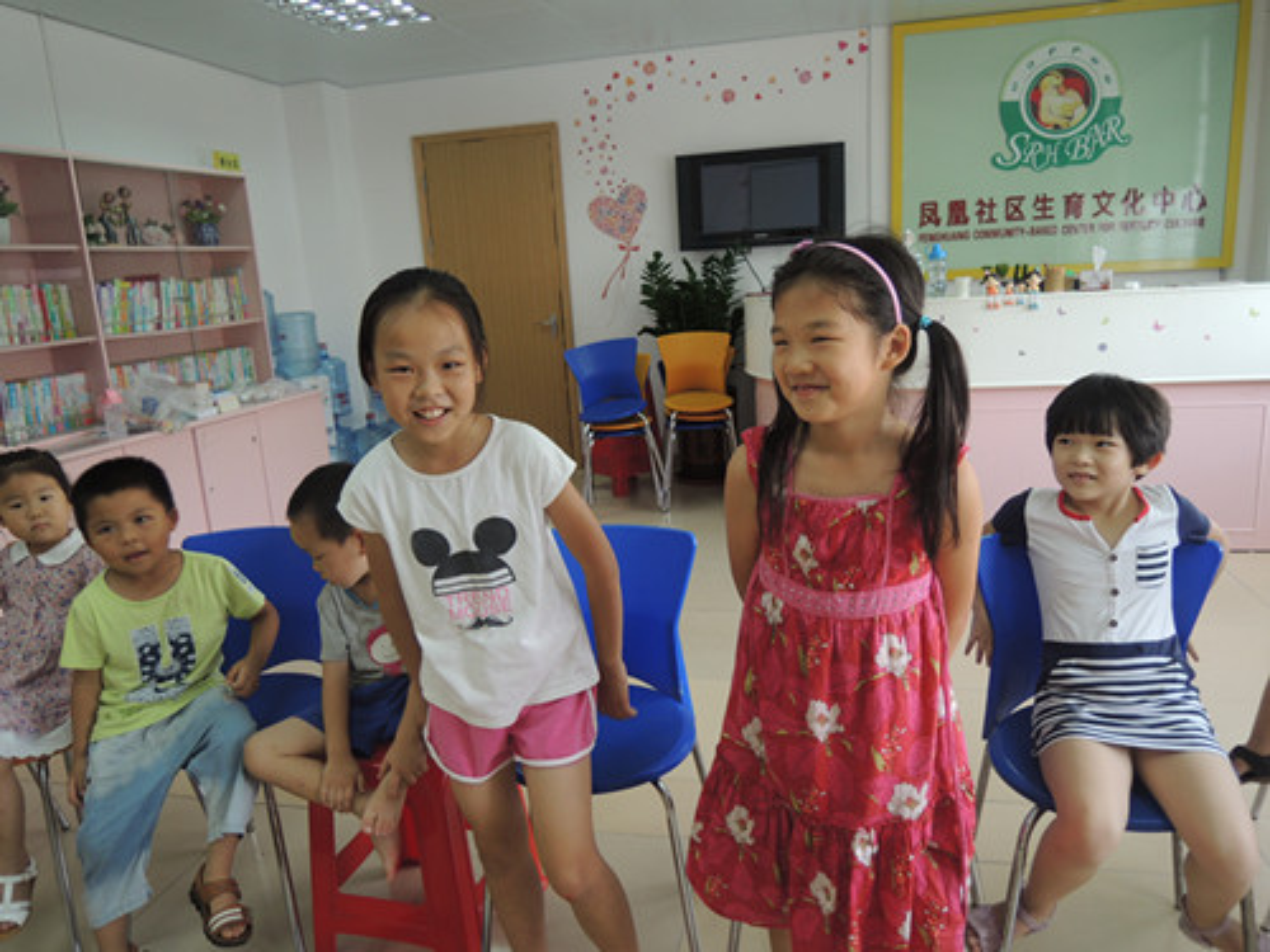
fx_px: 881
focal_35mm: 24
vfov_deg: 56.8
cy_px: 476
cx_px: 635
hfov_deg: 71.6
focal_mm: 4.3
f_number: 2.2
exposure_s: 1/60
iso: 100
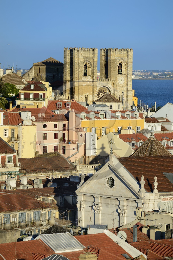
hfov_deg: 6.9
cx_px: 86
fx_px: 1443
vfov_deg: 10.3
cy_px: 130
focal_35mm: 200
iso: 100
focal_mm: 200
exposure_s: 1/400
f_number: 6.3
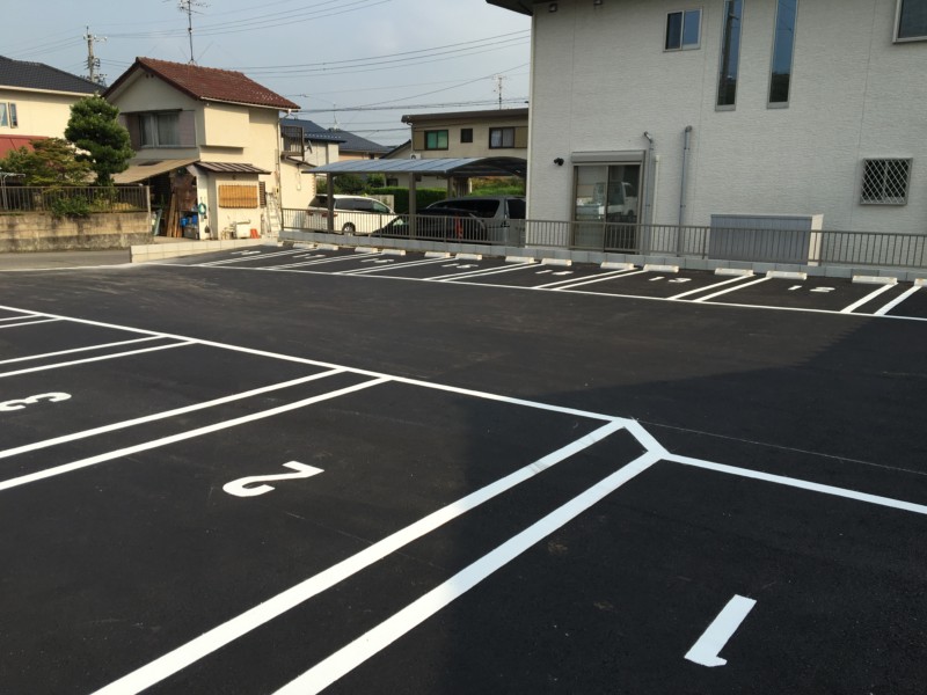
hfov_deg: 61.7
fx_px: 777
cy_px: 348
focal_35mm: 29
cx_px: 464
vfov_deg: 48.2
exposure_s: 1/1241
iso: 25
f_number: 2.2
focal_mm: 4.15
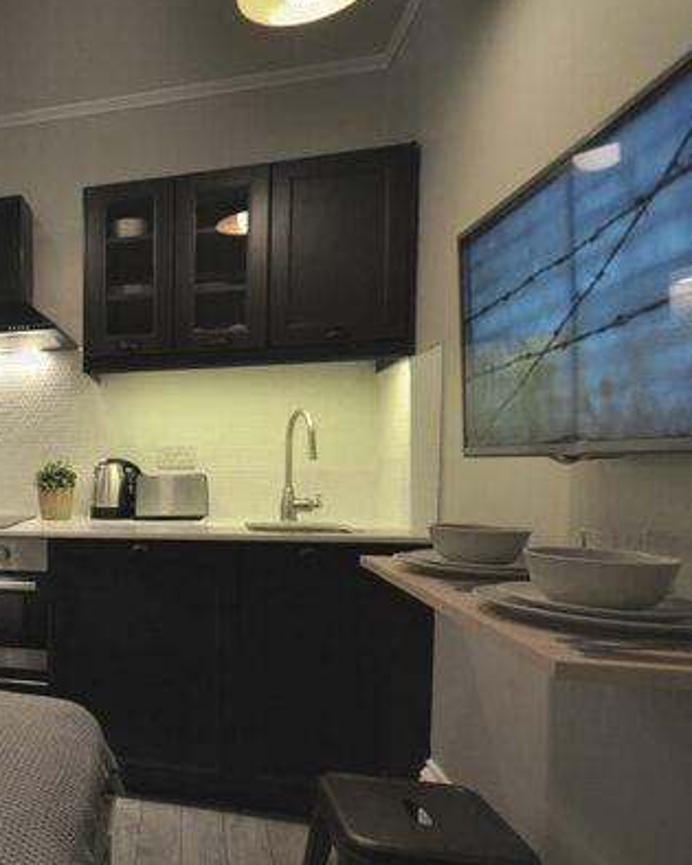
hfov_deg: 46.4
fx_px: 640
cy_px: 499
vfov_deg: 67.7
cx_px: -18
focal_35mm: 25
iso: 500
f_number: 4
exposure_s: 1/20
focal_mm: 10
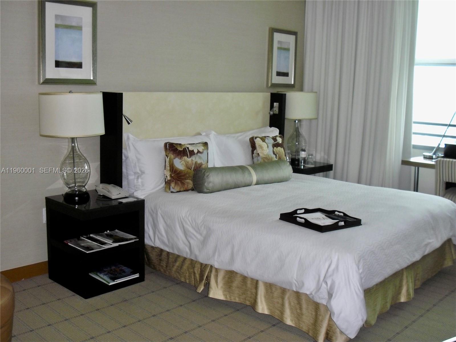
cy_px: 171
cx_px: 228
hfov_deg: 49.0
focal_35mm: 38
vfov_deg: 37.7
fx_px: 501
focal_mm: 6.2
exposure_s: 1/100
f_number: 2.8
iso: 200
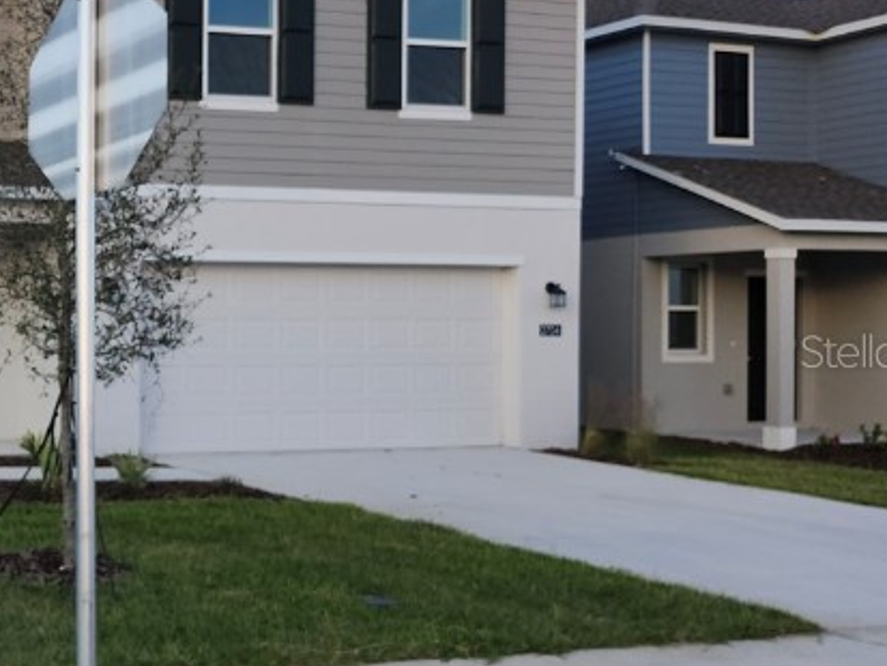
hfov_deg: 30.2
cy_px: 350
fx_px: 1461
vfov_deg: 25.7
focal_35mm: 57
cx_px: -97
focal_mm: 5.54
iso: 25
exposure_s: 1/368
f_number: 1.8
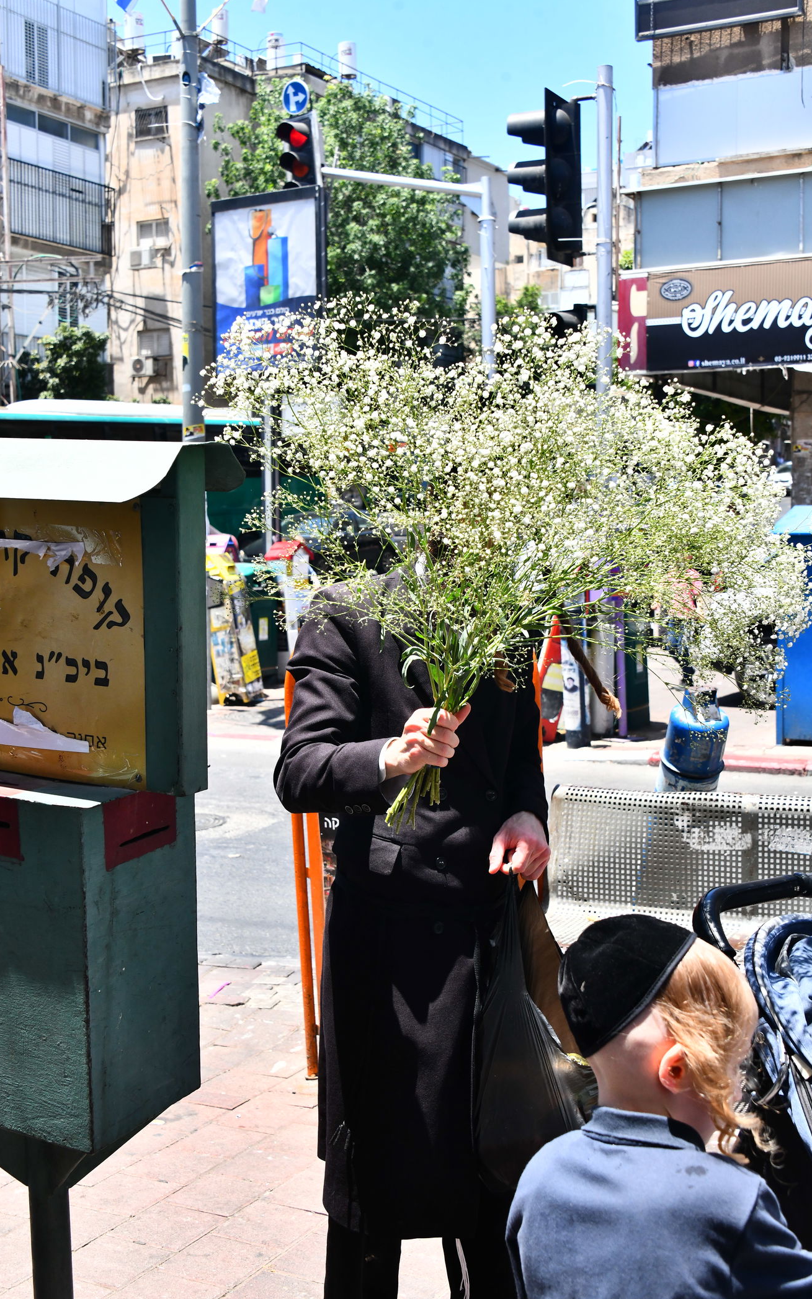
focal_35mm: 46
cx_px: 412
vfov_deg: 43.5
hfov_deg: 28.0
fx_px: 1629
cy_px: 649
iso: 800
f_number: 8
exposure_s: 1/800
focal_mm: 45
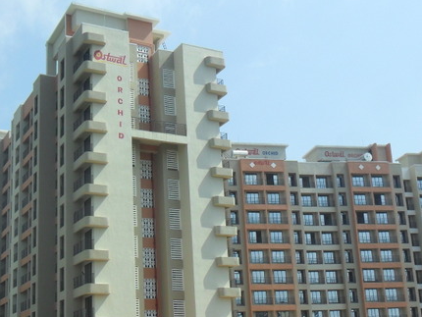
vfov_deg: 25.1
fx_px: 707
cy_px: 207
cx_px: 178
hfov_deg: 33.2
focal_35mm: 58
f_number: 9.4
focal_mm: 5.7
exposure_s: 1/180
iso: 100
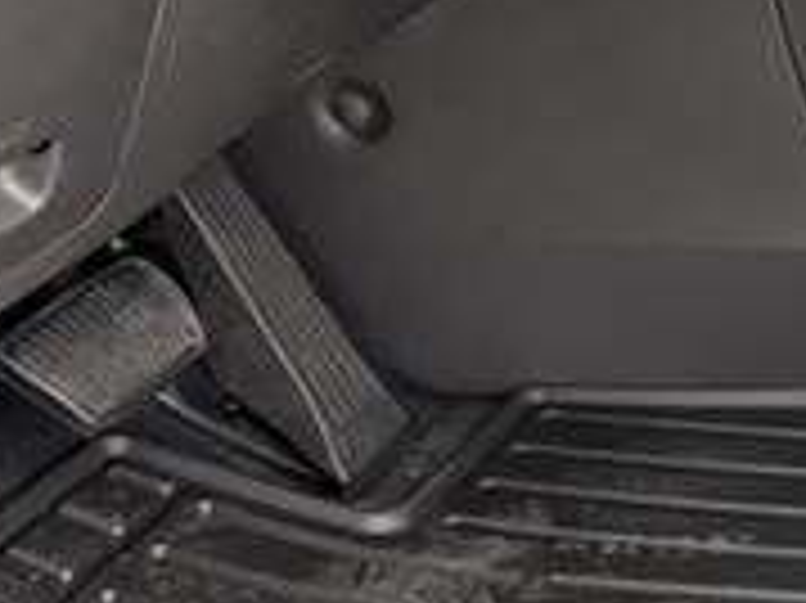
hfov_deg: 18.7
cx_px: 1369
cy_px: 189
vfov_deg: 17.1
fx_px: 2001
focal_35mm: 86
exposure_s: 1/769
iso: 573
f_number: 1.68
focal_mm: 6.9
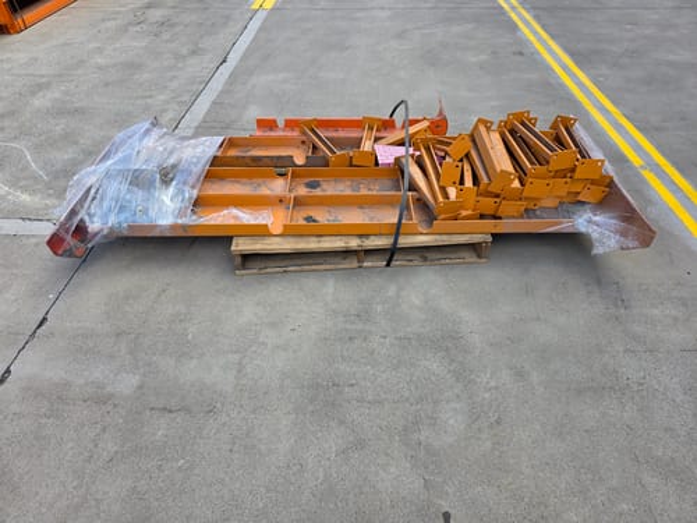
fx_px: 463
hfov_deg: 73.9
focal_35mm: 23
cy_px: 262
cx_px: 348
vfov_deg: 58.9
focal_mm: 6.3
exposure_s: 1/359
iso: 25
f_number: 1.7
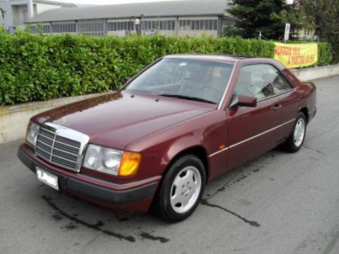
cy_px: 127
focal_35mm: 35
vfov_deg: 40.7
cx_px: 170
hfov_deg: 52.6
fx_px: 343
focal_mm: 6.3
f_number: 3.2
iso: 100
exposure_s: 1/250
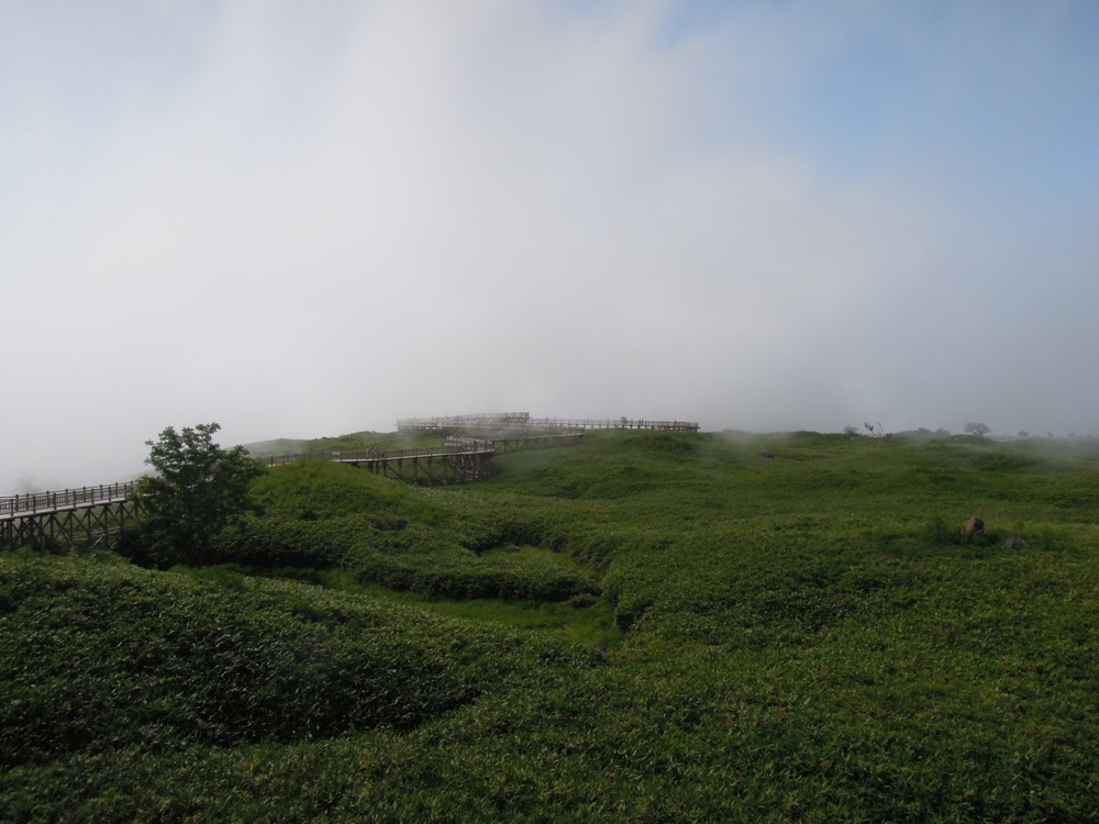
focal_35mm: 24
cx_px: 550
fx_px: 762
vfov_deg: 56.8
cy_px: 412
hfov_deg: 71.6
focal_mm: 4.3
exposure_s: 1/1250
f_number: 6.3
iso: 160
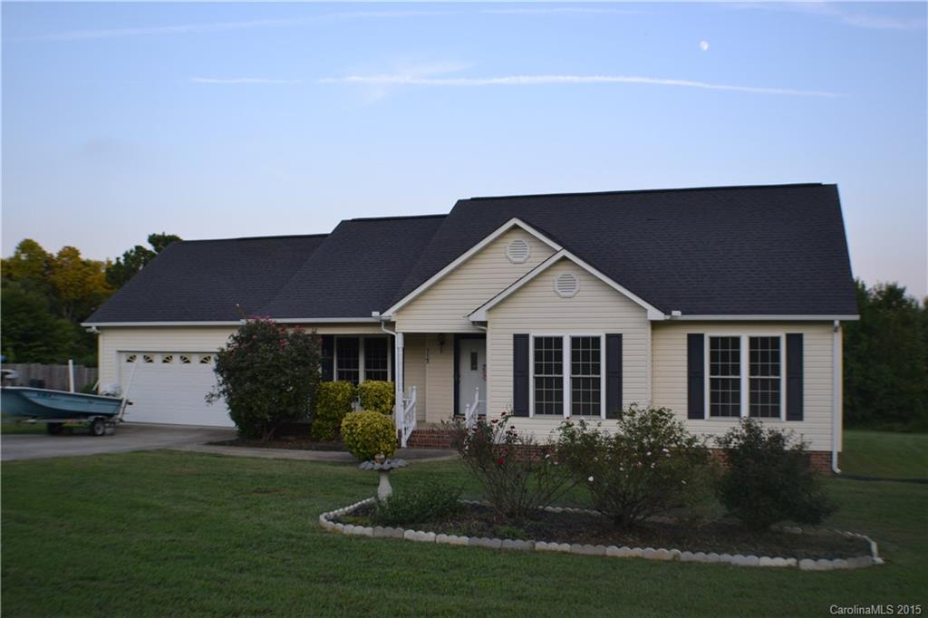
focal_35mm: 45
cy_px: 309
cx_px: 464
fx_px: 1160
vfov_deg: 29.8
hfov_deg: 43.6
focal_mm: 30
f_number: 4.5
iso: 400
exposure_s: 1/640
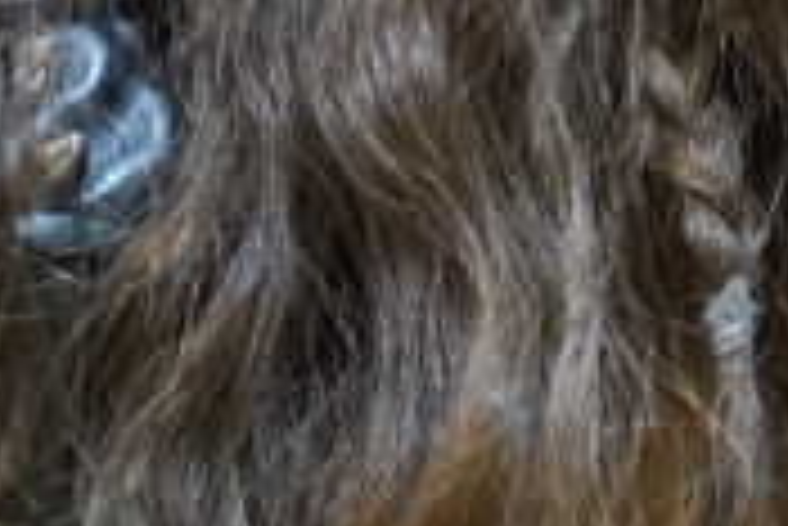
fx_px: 27514
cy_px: -1178
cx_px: -180
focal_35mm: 1256
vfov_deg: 1.1
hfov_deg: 1.6
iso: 5000
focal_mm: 115
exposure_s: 1/200
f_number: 6.3
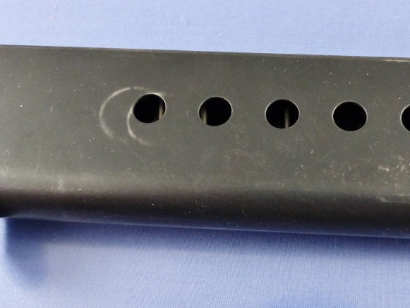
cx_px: 280
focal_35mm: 43
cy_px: 157
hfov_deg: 43.1
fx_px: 509
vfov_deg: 33.6
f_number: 2.8
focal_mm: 4.5
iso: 250
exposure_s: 1/60
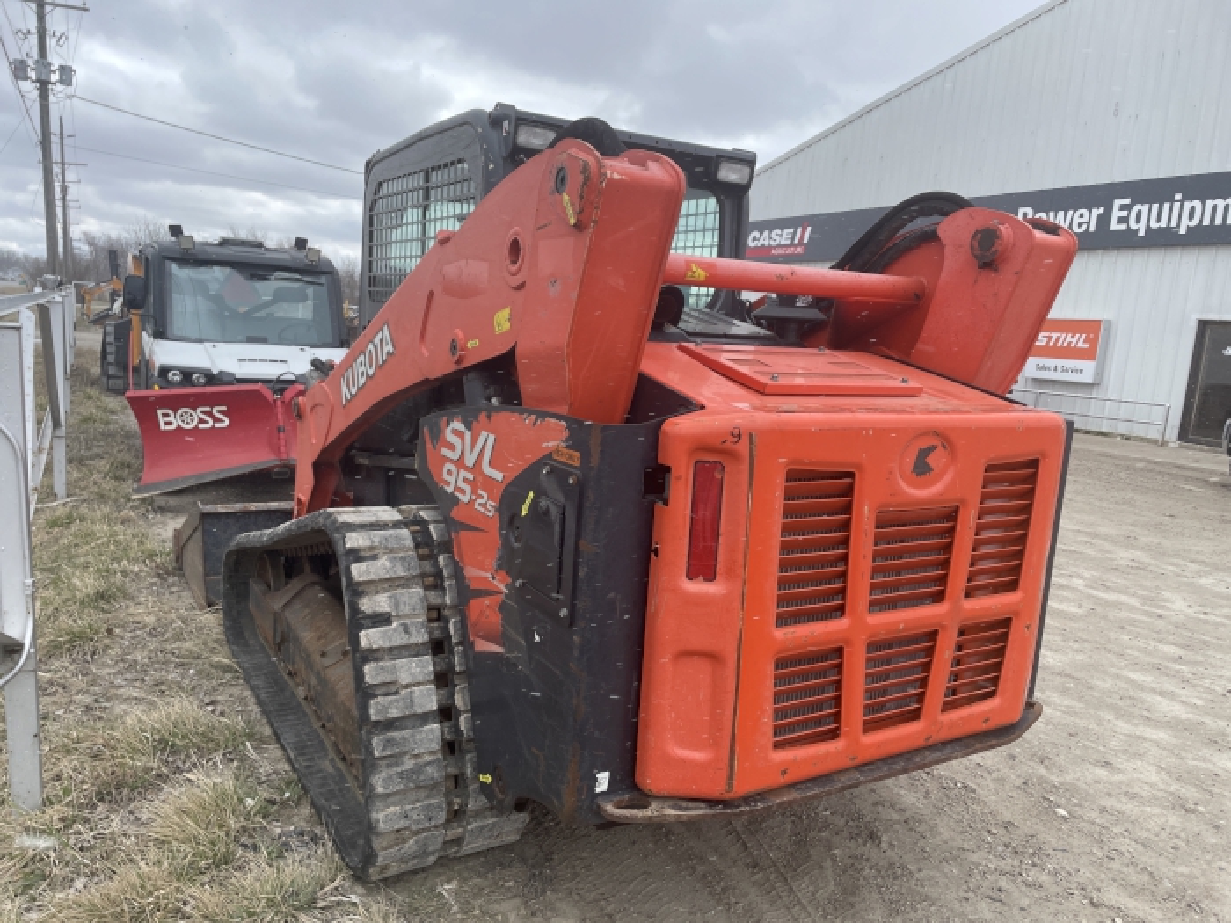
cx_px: 616
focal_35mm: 26
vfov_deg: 53.1
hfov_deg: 67.3
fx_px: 925
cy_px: 462
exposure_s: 1/972
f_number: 1.6
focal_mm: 4.2
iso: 32
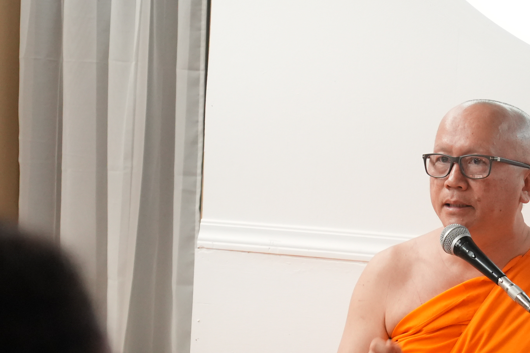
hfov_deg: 12.5
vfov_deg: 8.4
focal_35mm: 163
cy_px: 302
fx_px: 2399
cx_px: 458
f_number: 2.8
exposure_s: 1/50
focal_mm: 48
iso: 2000
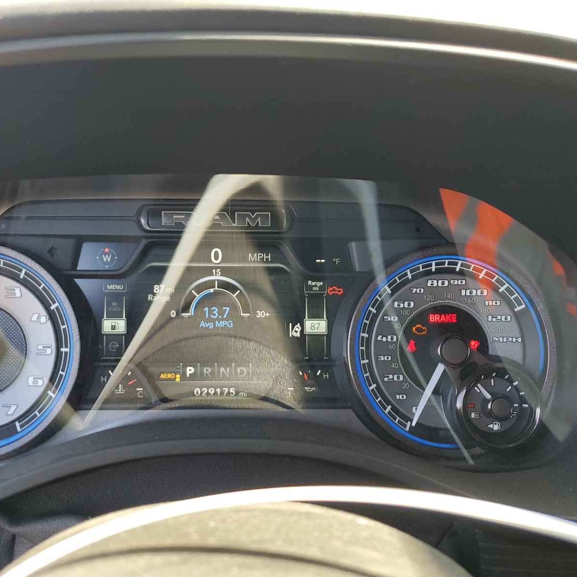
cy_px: 288
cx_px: 216
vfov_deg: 52.5
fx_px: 585
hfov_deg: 52.0
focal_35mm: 31
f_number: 1.5
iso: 50
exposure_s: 1/161
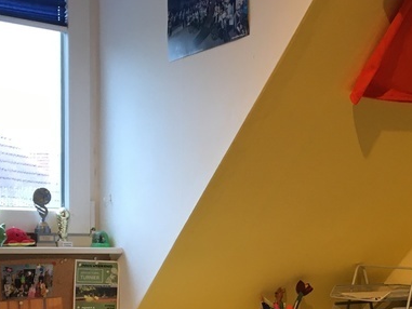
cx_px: 332
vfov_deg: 18.6
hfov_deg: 24.6
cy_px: 276
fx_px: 929
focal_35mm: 78
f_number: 2.2
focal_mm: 4.15
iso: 100
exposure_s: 1/33
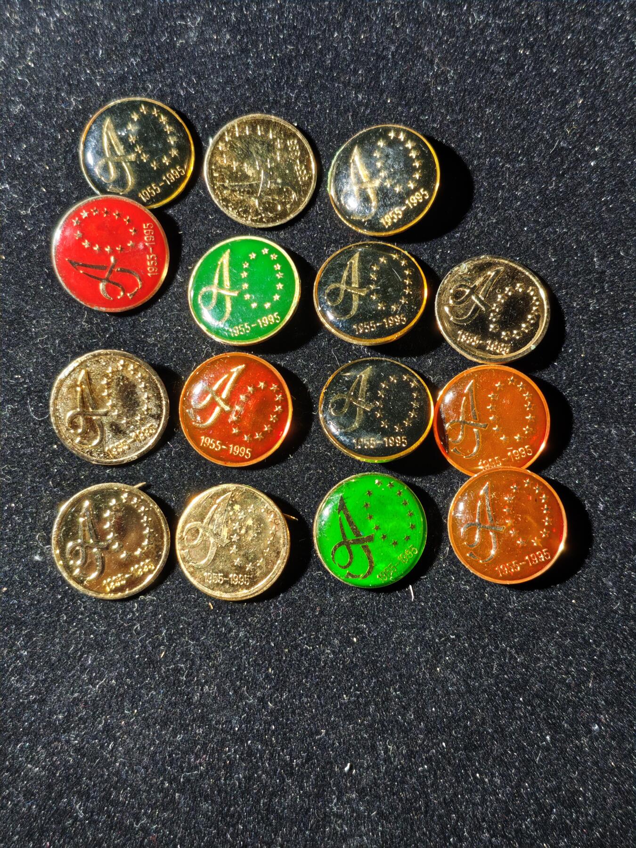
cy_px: 424
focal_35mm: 50
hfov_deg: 29.1
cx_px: 318
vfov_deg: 38.2
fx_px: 1225
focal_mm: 5.85
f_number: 1.63
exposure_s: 1/103
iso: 250
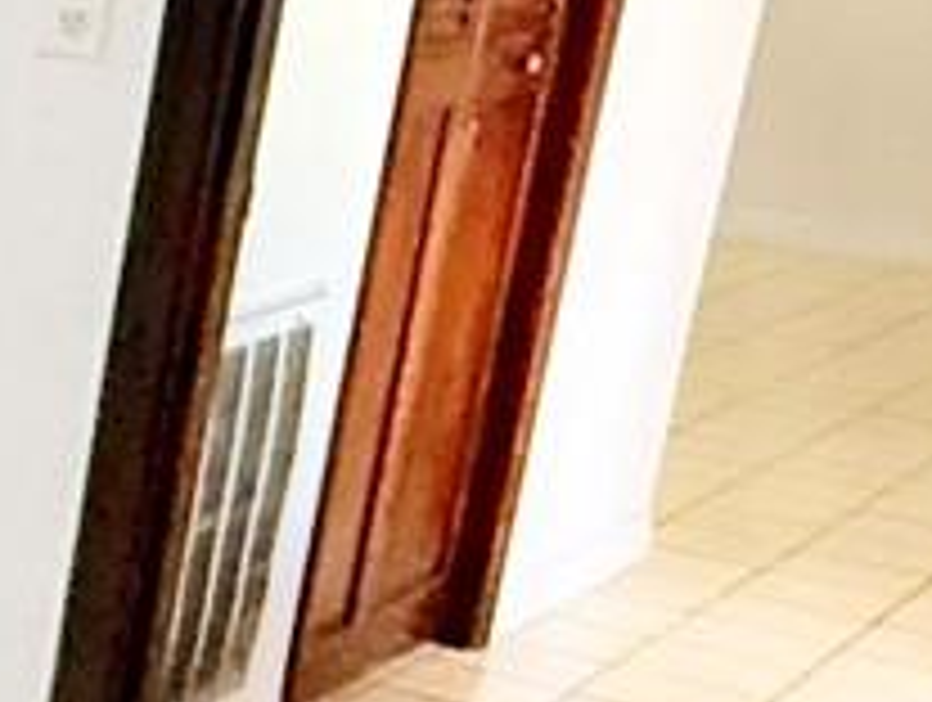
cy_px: 490
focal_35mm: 108
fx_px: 2913
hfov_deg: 13.9
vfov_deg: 13.7
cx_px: -1171
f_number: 2.2
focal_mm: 2.22
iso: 500
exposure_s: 1/60
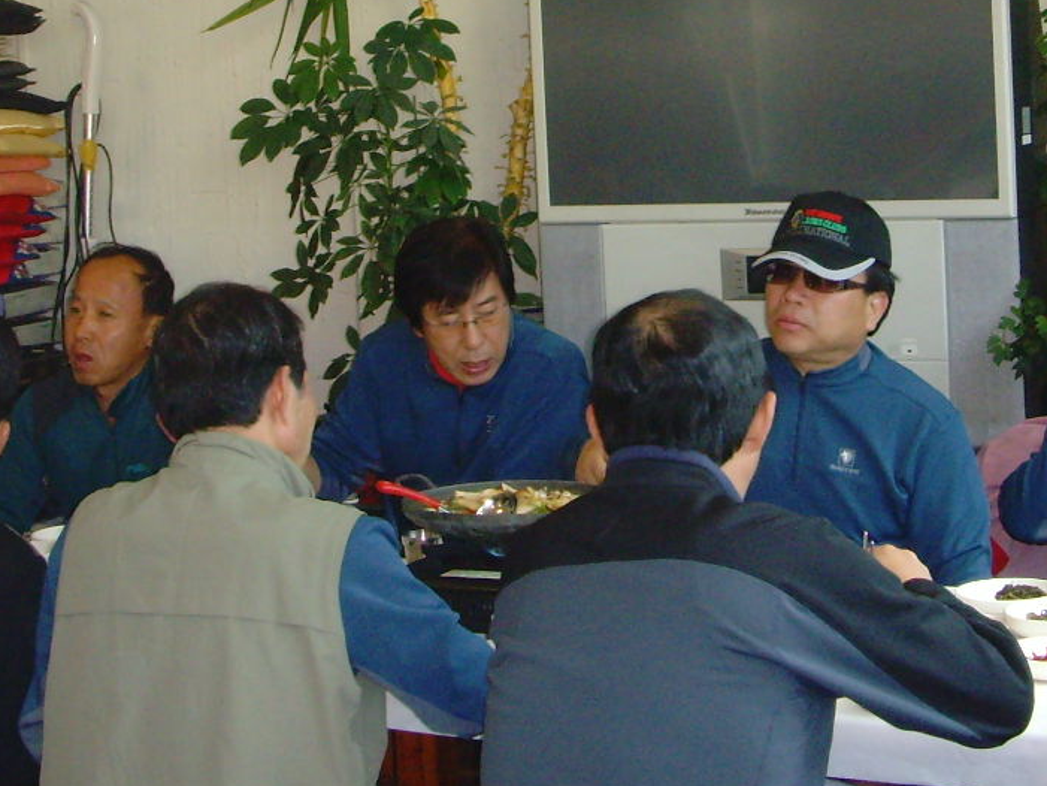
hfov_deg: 22.0
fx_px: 2692
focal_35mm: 89
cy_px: 146
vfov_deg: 16.5
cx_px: 618
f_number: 3.5
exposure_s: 1/45
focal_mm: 6.6
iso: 200
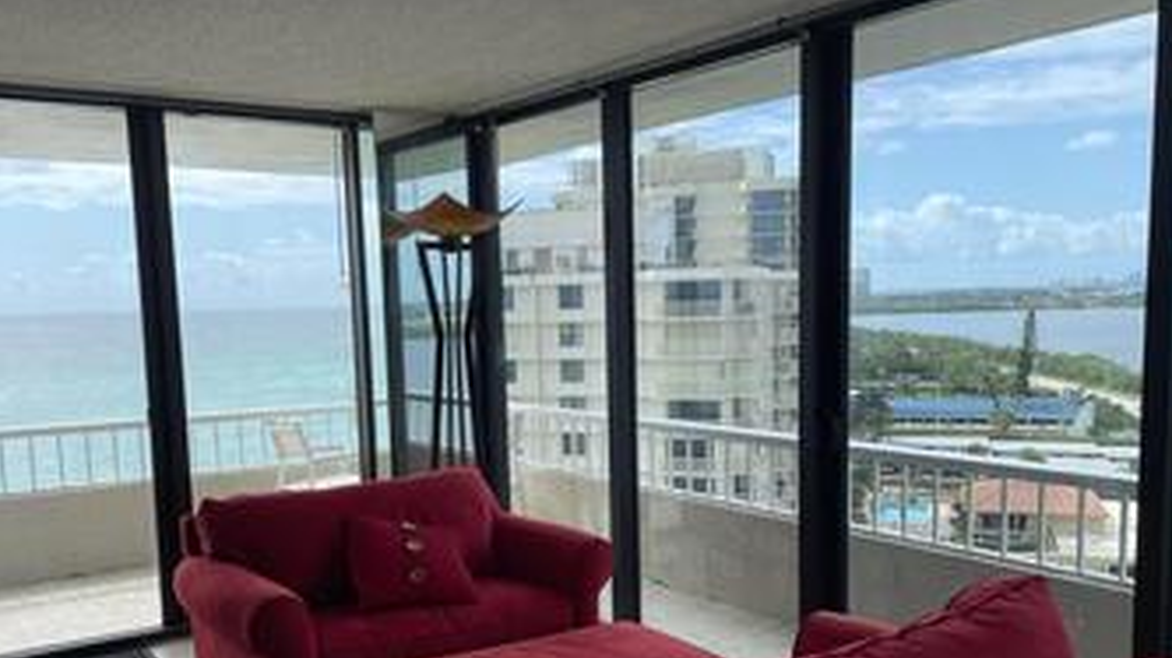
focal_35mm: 34
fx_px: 1056
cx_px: 584
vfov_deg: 34.3
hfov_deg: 58.0
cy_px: 429
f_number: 1.6
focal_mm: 4.2
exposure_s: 1/1182
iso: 32
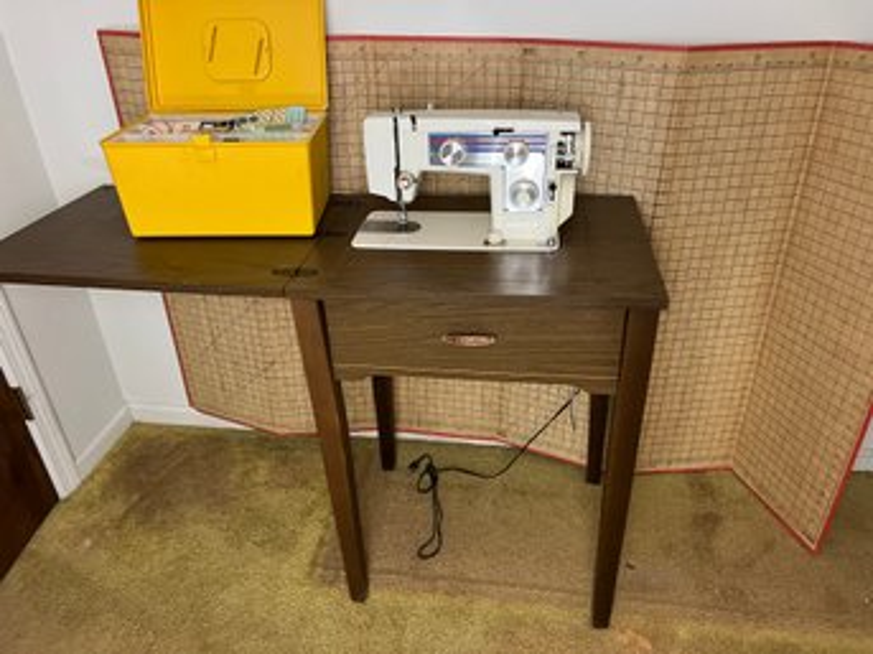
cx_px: 436
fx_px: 655
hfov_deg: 67.3
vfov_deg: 53.0
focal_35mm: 26
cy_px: 327
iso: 320
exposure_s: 1/60
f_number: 1.5
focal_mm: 5.7
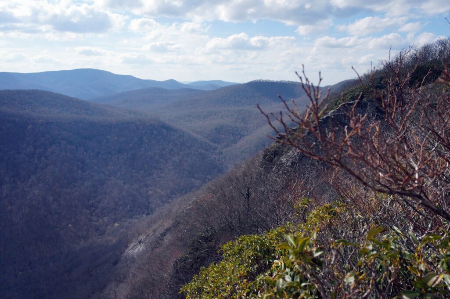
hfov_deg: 62.0
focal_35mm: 30
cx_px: 225
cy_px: 150
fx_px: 375
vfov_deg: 43.5
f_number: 7.1
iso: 800
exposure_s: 1/4000
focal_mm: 20
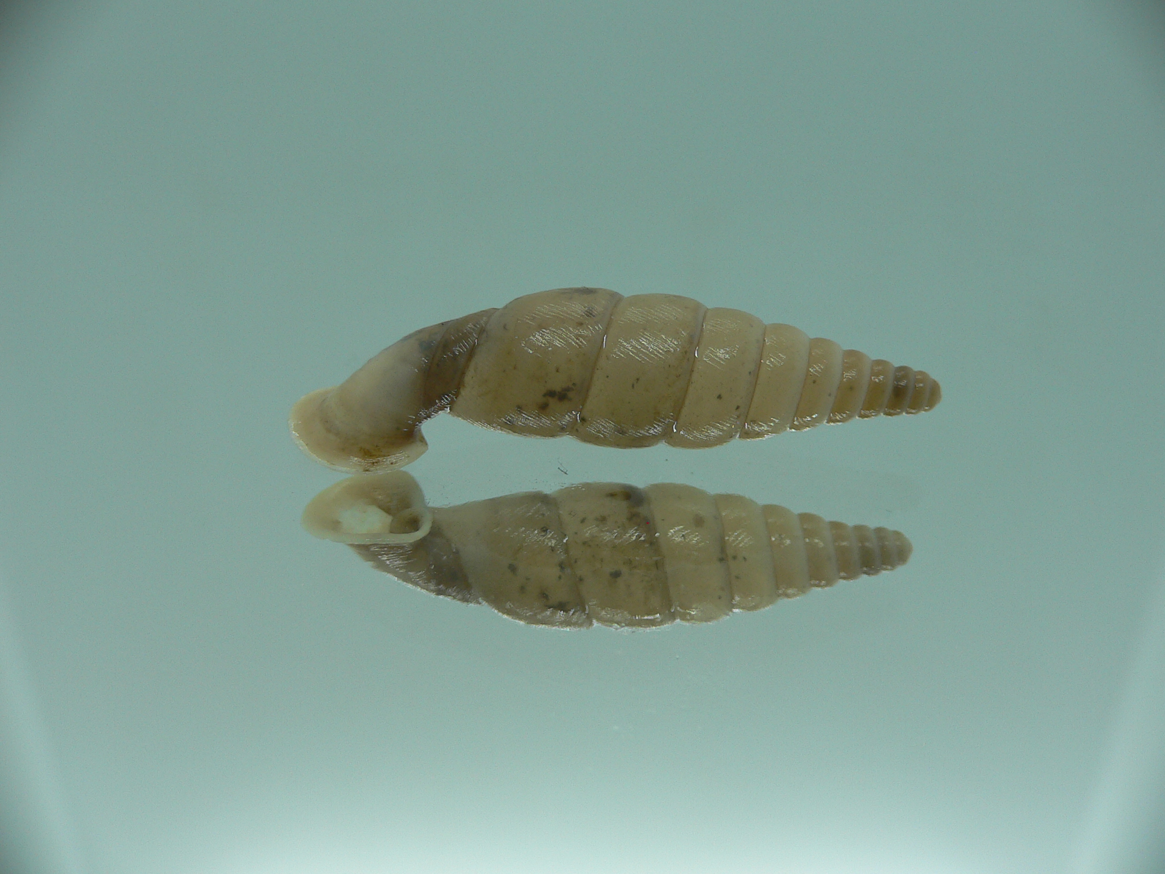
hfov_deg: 52.6
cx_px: 582
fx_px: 1178
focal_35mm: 35
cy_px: 437
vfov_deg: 40.7
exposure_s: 1/80
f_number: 2.8
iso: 80
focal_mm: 4.6
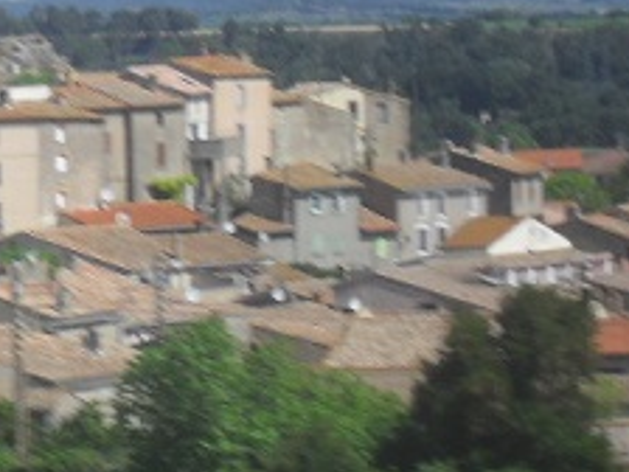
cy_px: 258
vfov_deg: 4.1
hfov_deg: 5.4
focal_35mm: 360
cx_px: -407
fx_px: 6541
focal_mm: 18.9
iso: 100
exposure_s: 1/125
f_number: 5.8
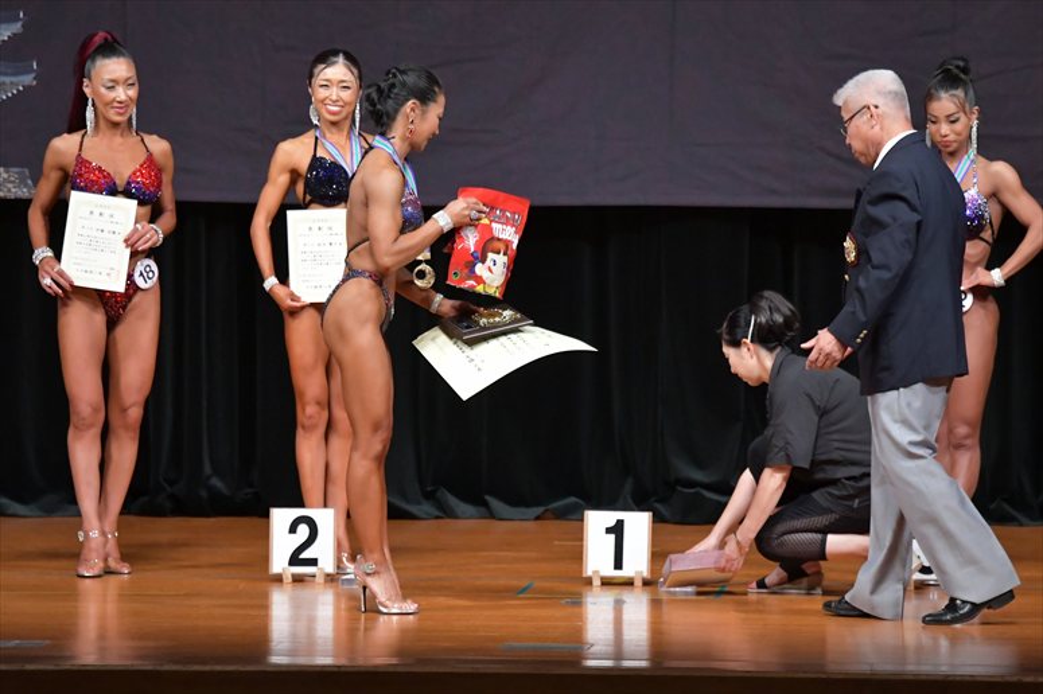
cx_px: 522
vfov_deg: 5.4
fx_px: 7384
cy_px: 347
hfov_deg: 8.1
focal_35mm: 255
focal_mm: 170
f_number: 5.6
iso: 5000
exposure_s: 1/400
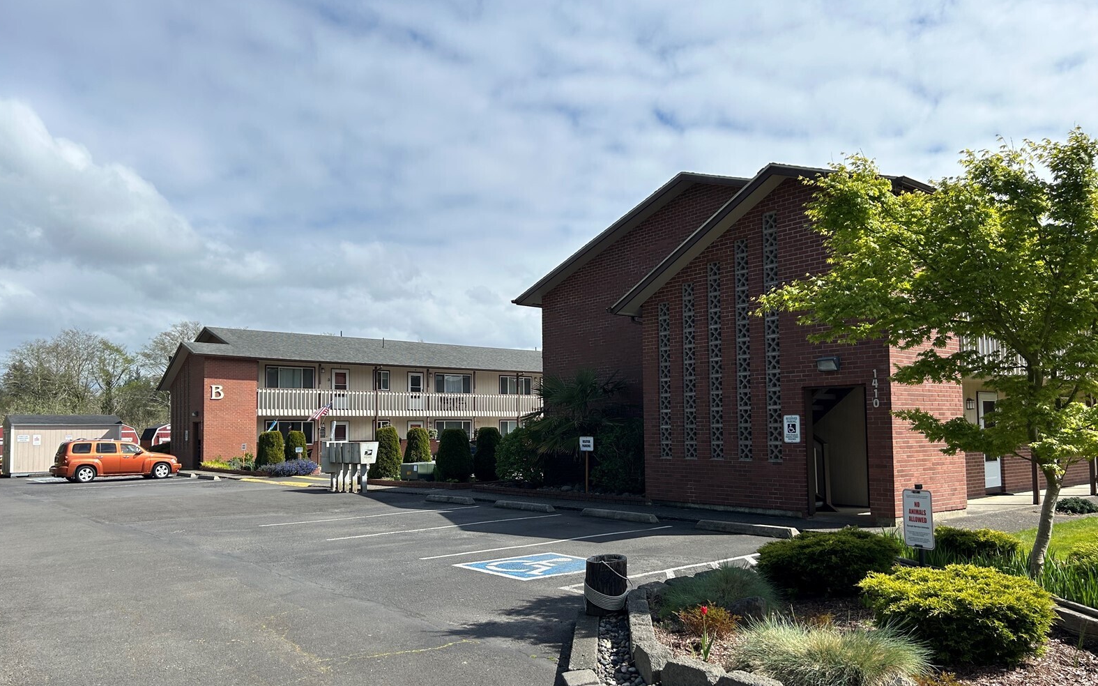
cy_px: 382
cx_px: 549
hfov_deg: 66.5
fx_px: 838
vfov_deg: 44.5
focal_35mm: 28
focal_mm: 5.7
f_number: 1.5
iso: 50
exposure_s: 1/5587
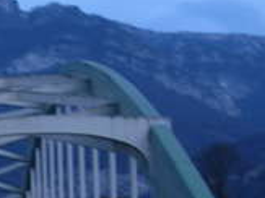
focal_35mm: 140
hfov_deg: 13.5
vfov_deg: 10.5
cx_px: -91
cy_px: 201
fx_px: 1071
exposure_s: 1/4
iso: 84
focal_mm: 6.3
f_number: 2.9
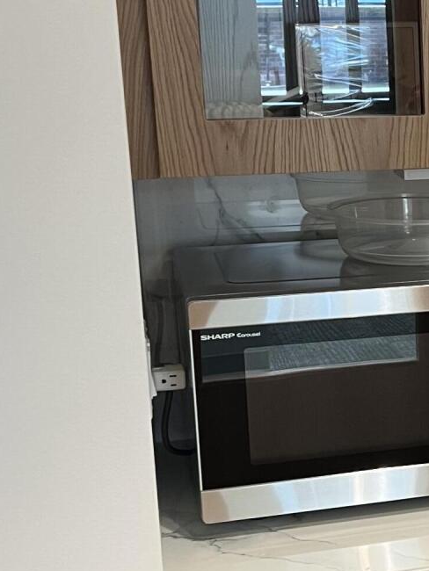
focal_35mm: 80
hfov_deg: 17.3
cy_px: 302
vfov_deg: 24.4
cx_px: 558
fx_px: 1321
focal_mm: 5.7
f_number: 1.5
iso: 100
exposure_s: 1/60
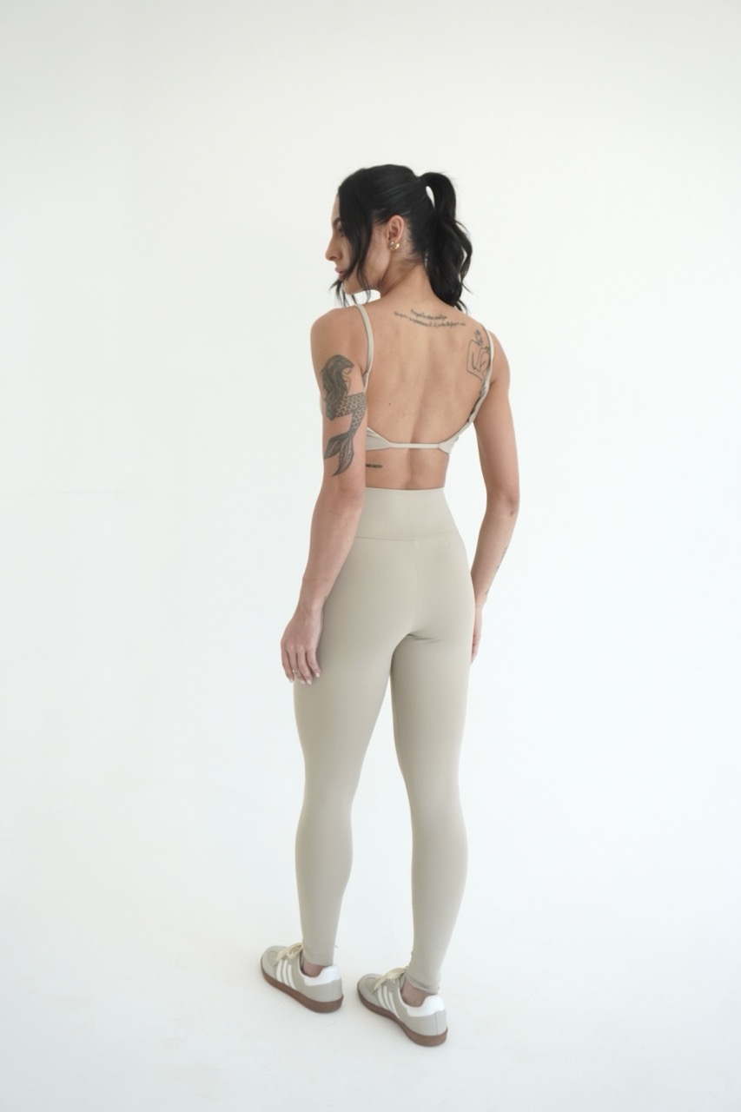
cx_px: 370
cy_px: 556
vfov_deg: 53.1
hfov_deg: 36.9
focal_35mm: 36
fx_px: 1112
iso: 500
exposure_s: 1/160
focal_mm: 24
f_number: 5.6
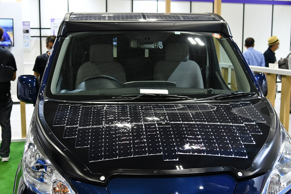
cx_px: 146
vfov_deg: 28.1
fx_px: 388
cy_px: 97
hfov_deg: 41.1
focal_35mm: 48
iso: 500
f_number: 4
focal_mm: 32
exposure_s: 1/50
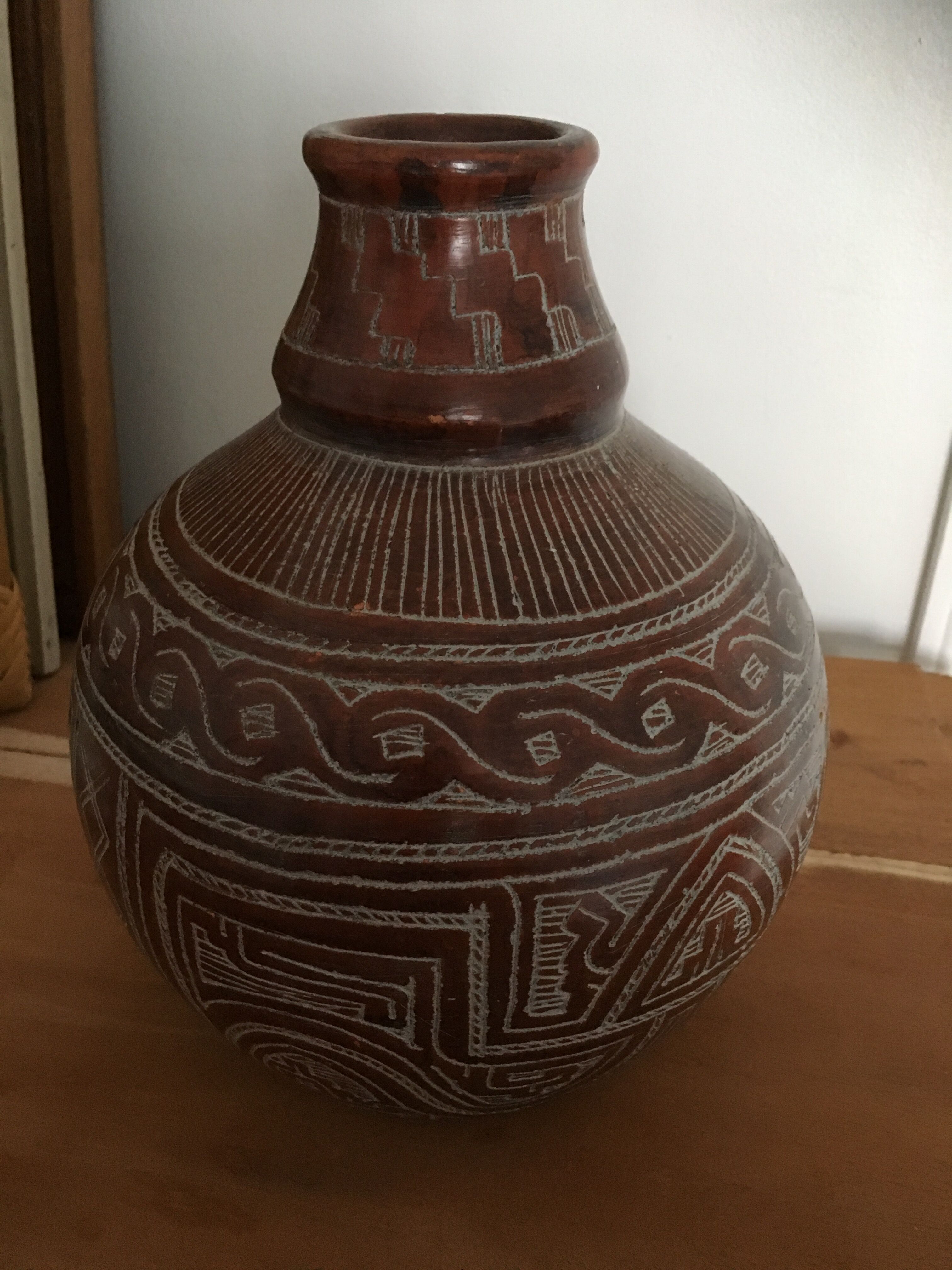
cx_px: 476
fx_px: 1063
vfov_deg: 61.7
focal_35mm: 29
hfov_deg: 48.2
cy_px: 635
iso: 200
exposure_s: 1/25
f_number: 2.2
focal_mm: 4.15
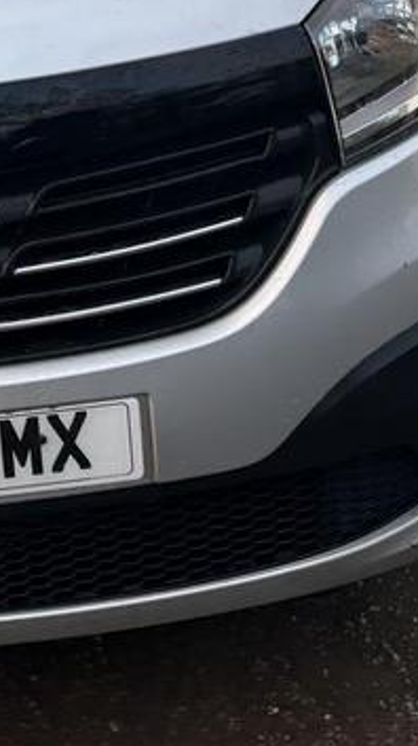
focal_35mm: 72
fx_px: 1422
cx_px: -144
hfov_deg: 15.8
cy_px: 55
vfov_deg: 28.1
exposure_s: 1/243
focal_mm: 5.96
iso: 64
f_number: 1.6
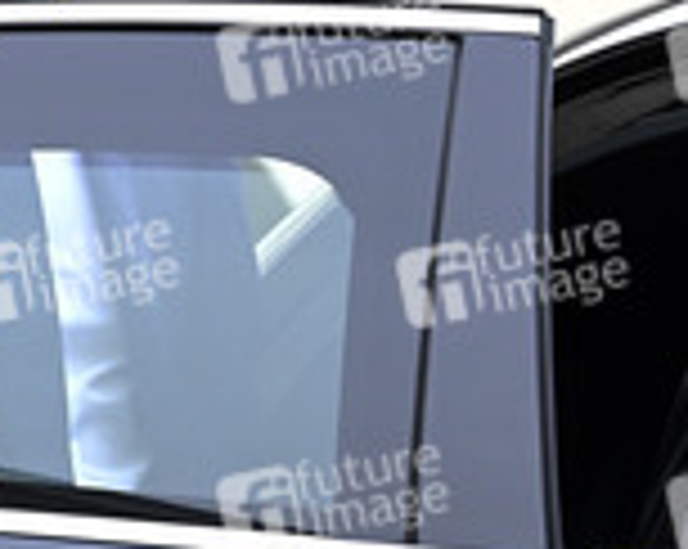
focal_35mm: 360
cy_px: 162
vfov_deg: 4.3
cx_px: -56
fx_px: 7321
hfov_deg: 5.4
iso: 2500
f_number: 5.6
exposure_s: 1/200
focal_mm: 130
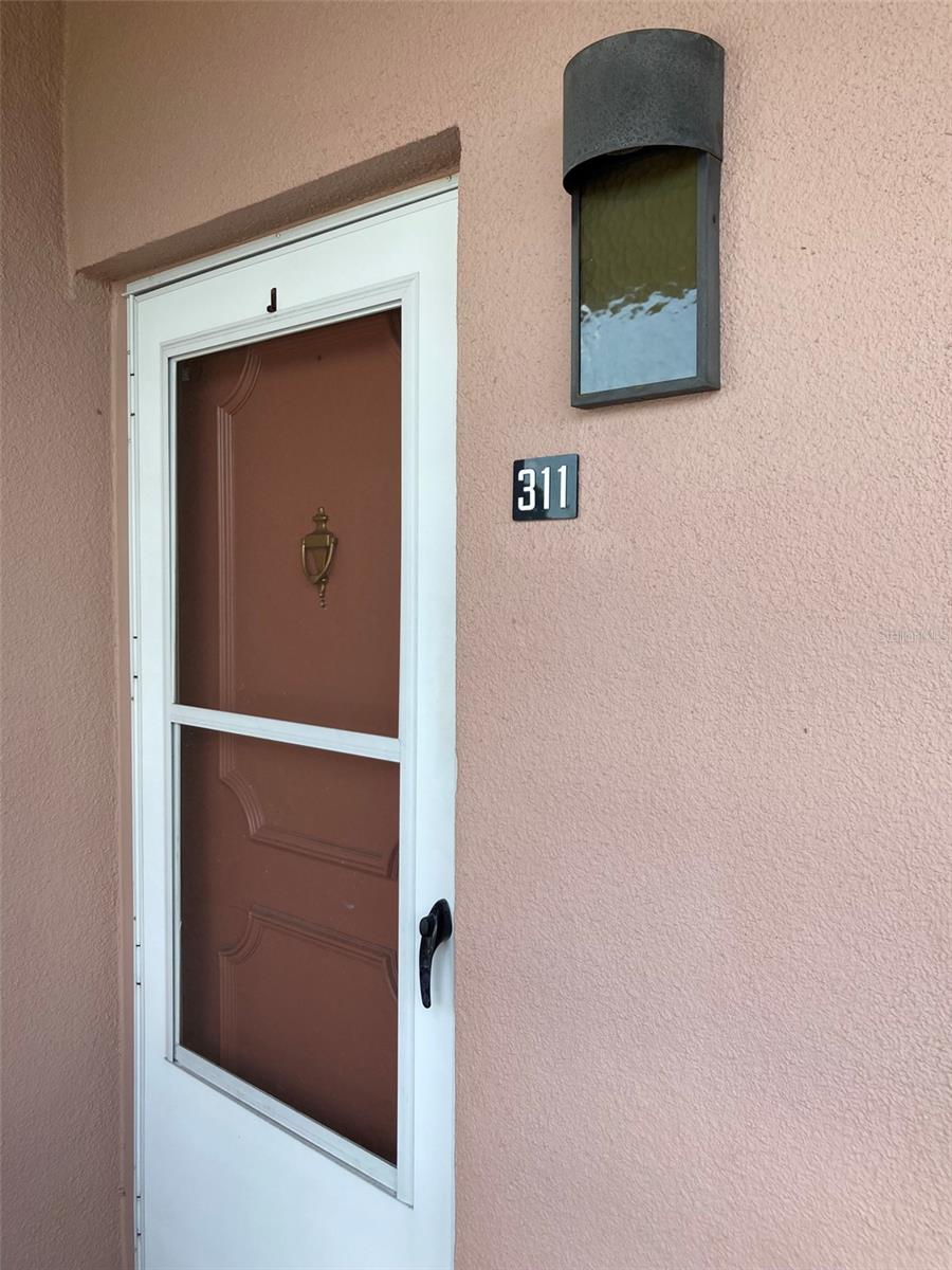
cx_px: 476
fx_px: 1027
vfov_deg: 63.4
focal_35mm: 28
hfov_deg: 49.7
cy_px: 635
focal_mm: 3.99
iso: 20
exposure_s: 1/189
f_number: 1.8
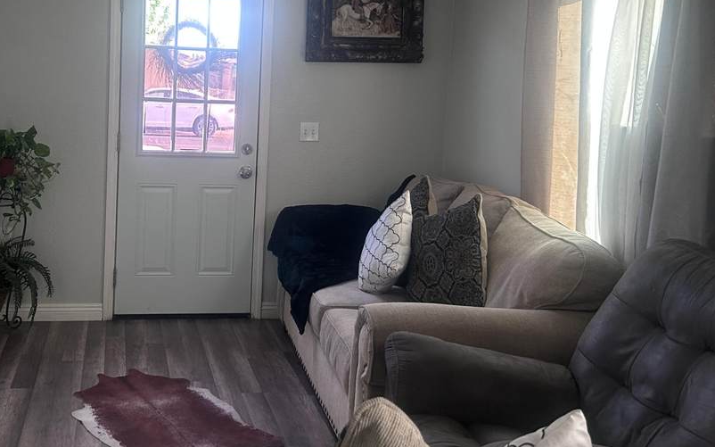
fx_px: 857
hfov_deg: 44.7
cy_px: 136
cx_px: 249
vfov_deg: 28.9
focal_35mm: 44
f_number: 1.5
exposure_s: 1/103
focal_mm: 5.7
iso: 125
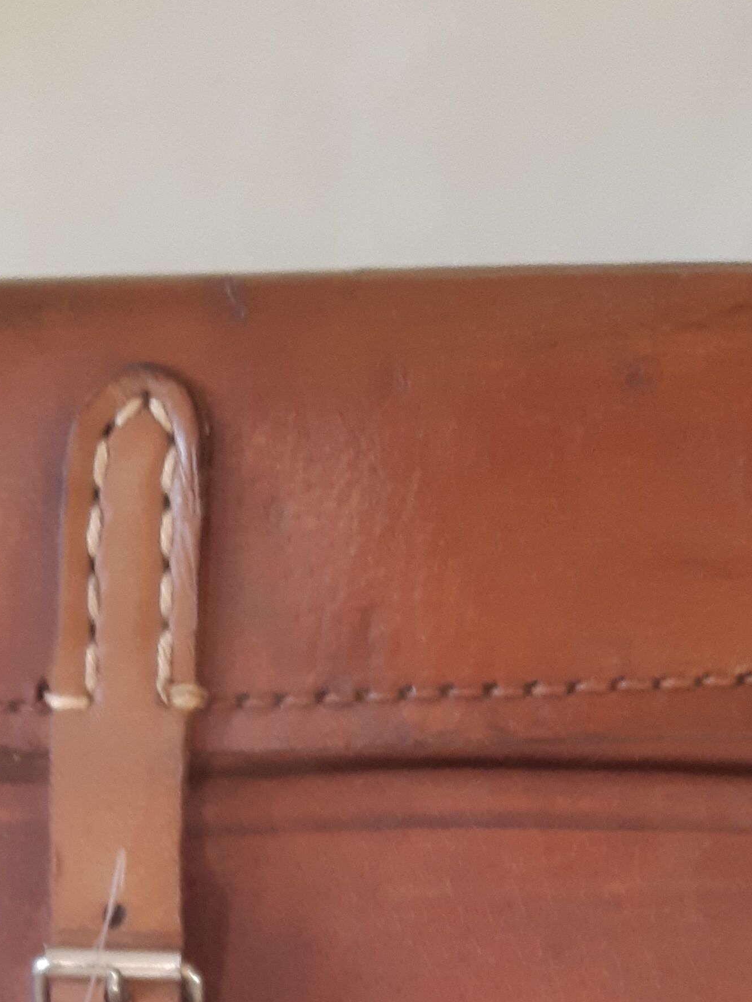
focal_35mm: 67
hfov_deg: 21.4
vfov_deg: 25.6
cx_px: 73
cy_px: 1239
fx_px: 1941
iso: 160
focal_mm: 3.92
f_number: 1.7
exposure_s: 1/50
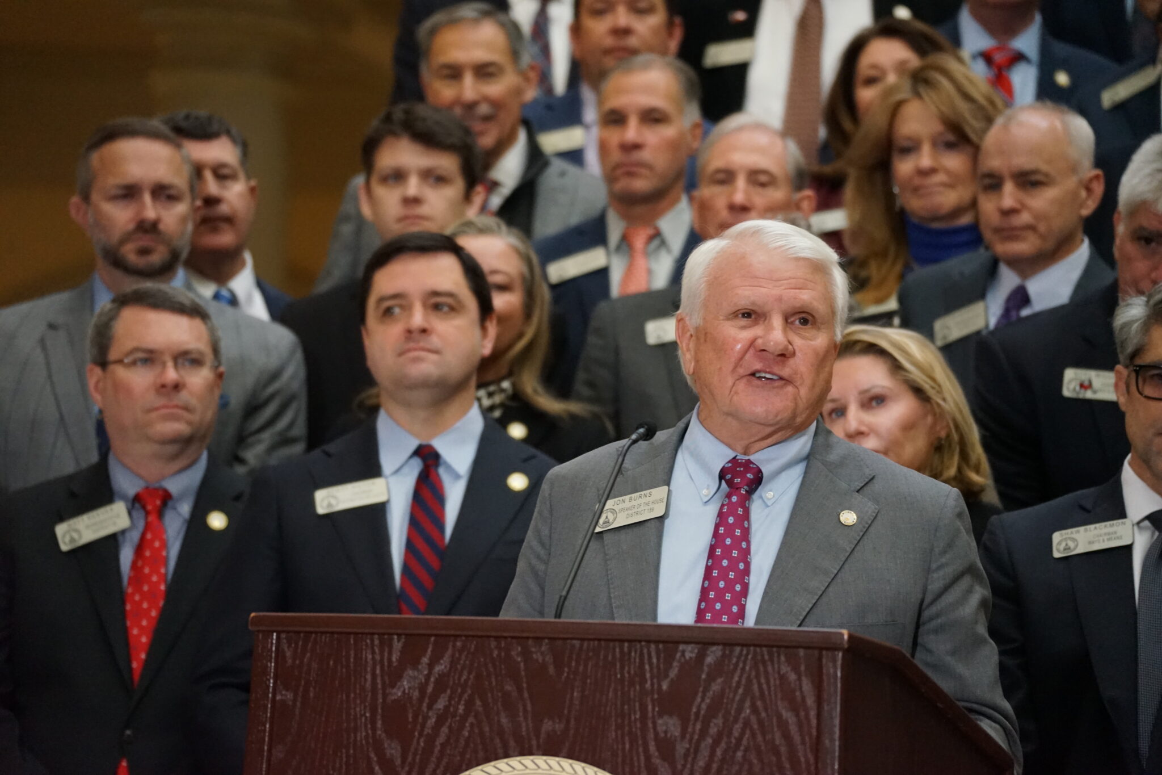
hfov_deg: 11.8
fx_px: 5615
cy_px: 388
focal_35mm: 174
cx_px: 581
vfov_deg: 7.9
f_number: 5.6
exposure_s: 1/200
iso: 5000
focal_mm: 174
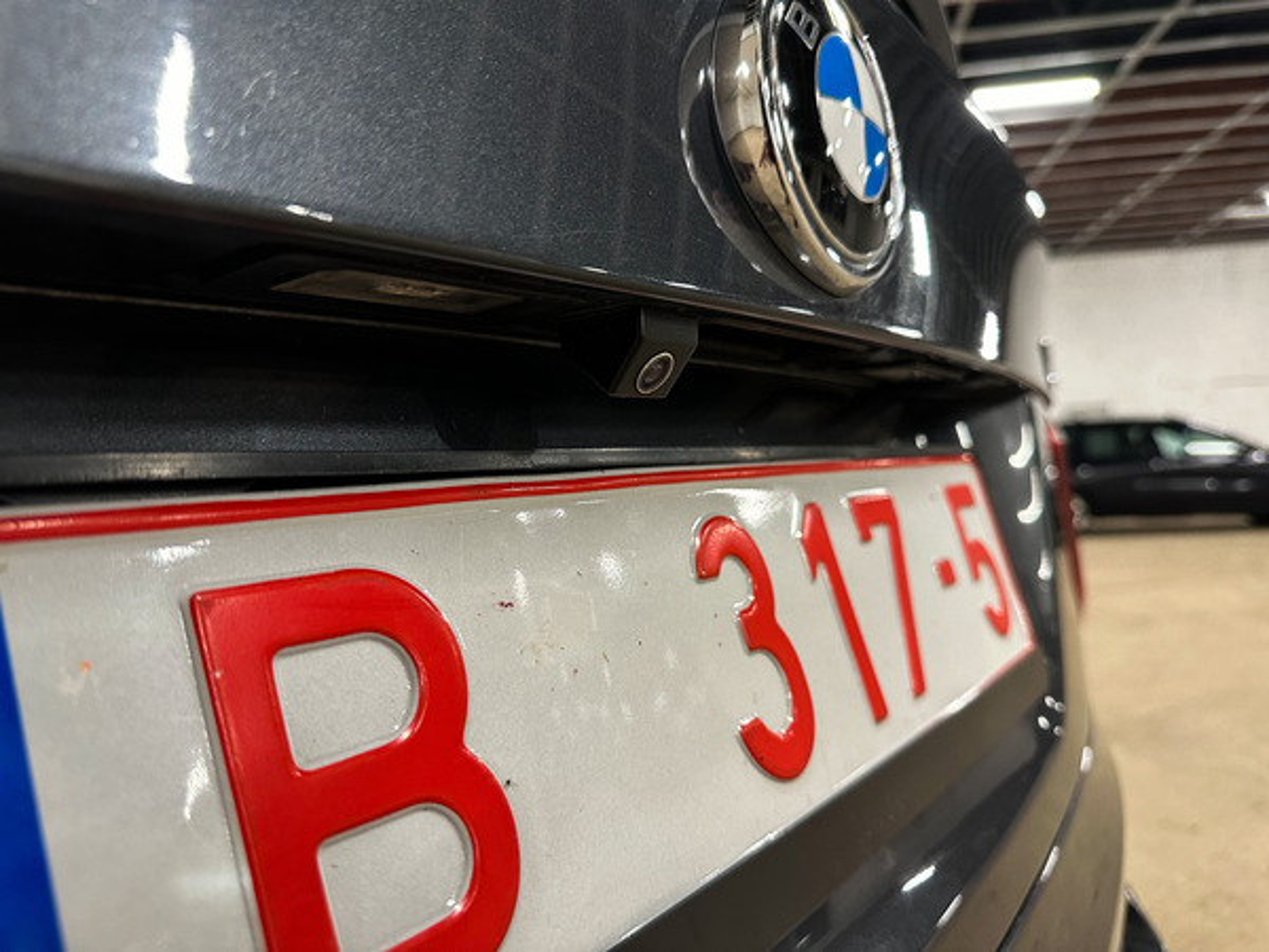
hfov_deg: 71.6
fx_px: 880
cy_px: 476
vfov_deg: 56.8
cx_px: 634
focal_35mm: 24
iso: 320
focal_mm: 6.86
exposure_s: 1/50
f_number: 1.8
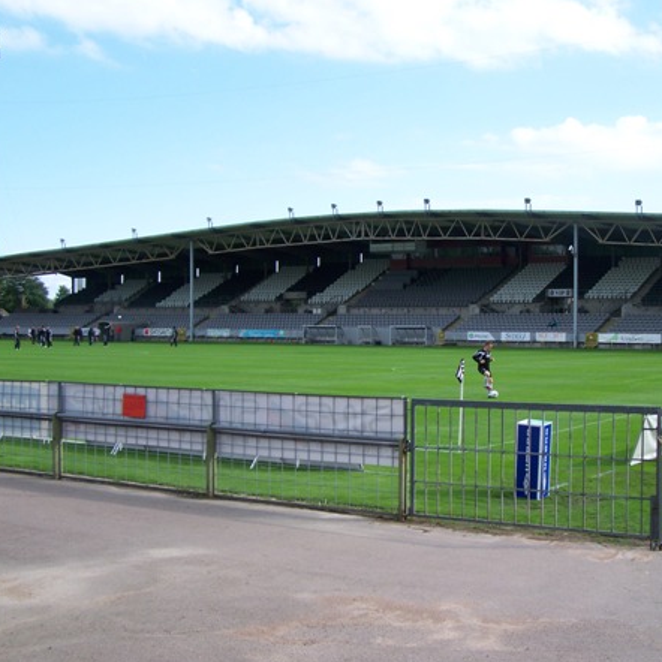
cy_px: 334
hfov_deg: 35.1
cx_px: 433
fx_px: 1039
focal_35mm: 48
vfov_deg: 35.4
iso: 64
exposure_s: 1/400
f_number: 2.8
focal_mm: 6.7
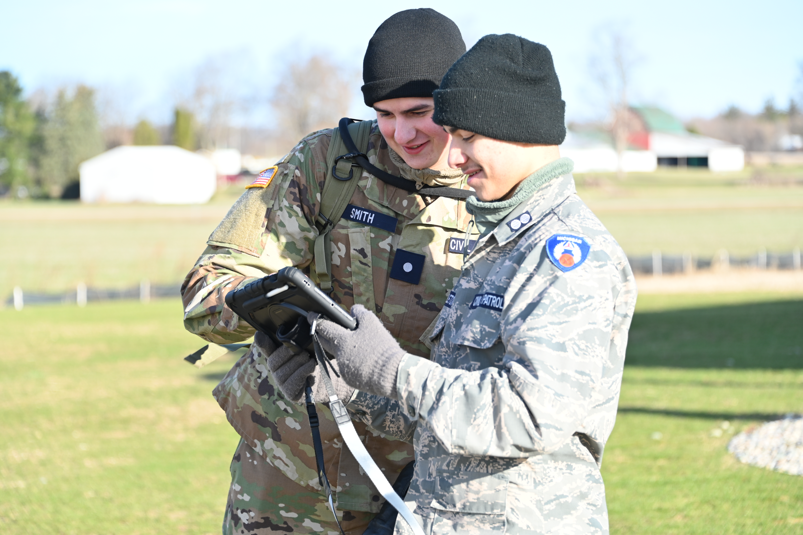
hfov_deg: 16.4
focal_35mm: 125
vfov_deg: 11.0
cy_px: 268
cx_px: 402
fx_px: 2786
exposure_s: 1/250
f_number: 5.6
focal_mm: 125
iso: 200
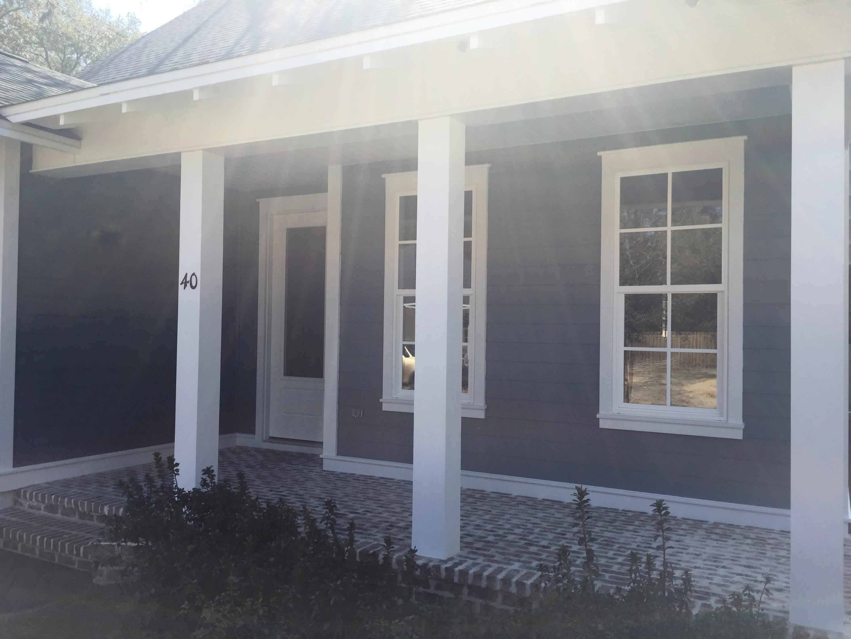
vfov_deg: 48.2
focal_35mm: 29
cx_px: 426
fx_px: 713
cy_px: 320
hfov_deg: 61.7
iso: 32
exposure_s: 1/1068
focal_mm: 4.15
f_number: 2.2
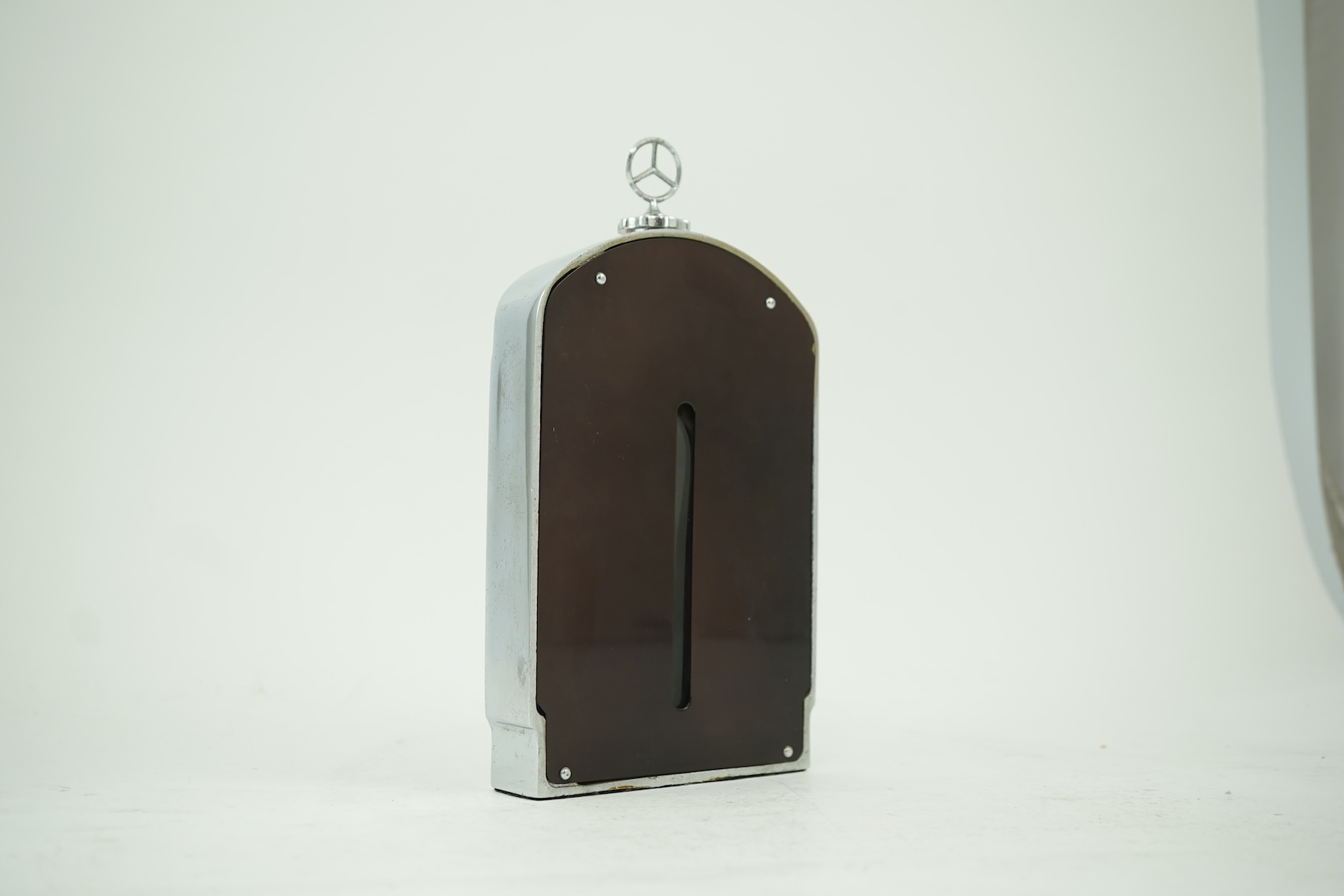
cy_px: 448
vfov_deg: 29.9
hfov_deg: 43.6
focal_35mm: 45
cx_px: 672
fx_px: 1680
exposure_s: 1/40
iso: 250
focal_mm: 30
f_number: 7.1
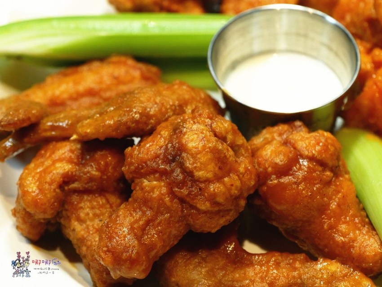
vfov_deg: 9.6
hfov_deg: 12.8
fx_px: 1700
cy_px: 144
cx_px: 191
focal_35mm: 154
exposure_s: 1/250
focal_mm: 77
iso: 2000
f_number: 5.4
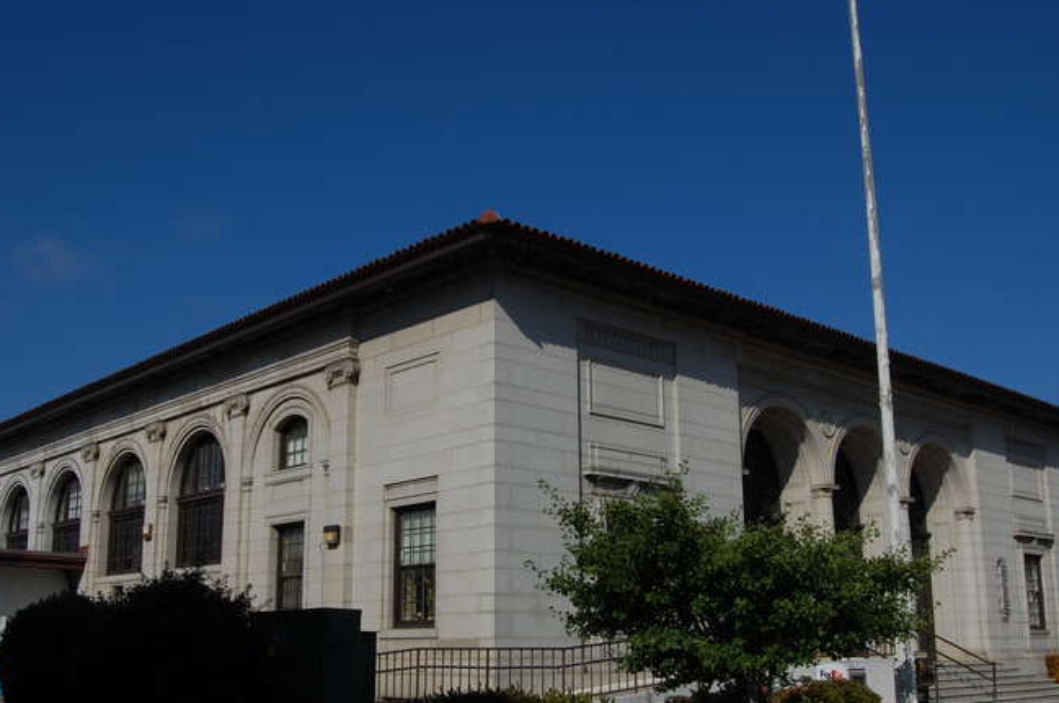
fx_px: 1087
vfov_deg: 35.8
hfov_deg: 51.9
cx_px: 507
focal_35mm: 37
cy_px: 400
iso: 200
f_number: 16
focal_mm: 20
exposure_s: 1/320
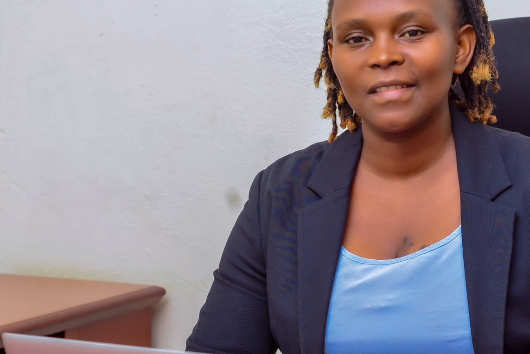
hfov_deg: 19.4
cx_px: 341
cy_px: 195
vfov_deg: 13.1
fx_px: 1546
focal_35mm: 105
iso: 200
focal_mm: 50
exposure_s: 1/160
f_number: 7.1
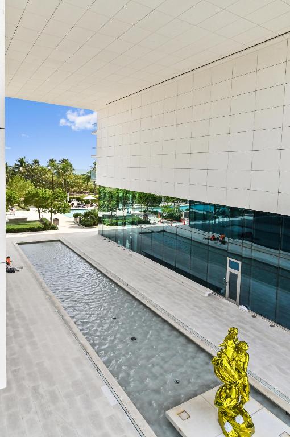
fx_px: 291
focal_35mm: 24
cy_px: 218
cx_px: 145
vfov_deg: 73.8
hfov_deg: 53.0
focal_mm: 24
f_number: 11
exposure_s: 1/640
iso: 1000
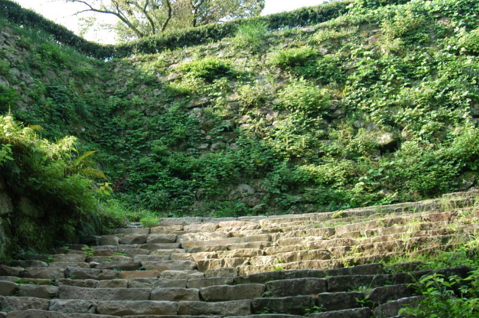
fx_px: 691
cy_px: 196
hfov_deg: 37.7
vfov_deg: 25.9
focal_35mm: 52
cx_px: 151
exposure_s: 1/125
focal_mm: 24
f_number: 5.6
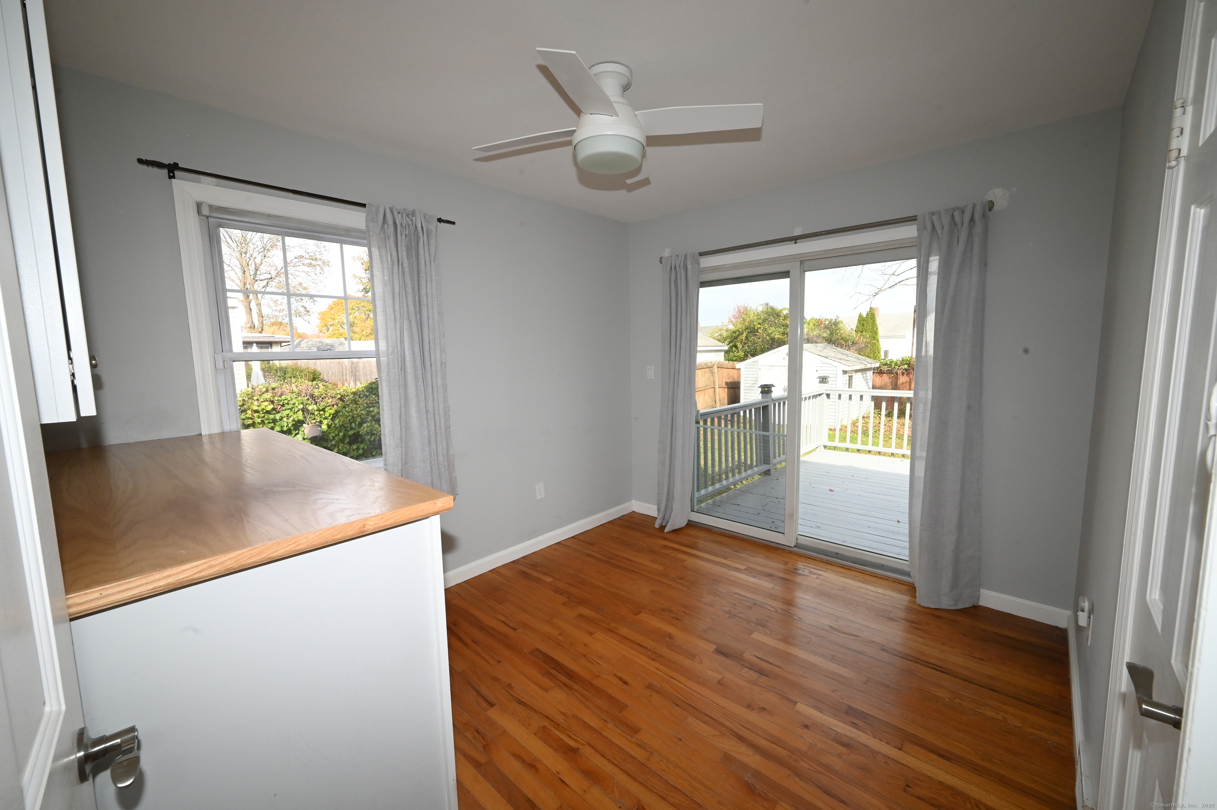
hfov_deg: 104.3
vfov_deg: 81.1
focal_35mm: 14
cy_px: 405
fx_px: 473
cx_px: 608
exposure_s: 1/200
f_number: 14
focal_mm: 14
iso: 1250
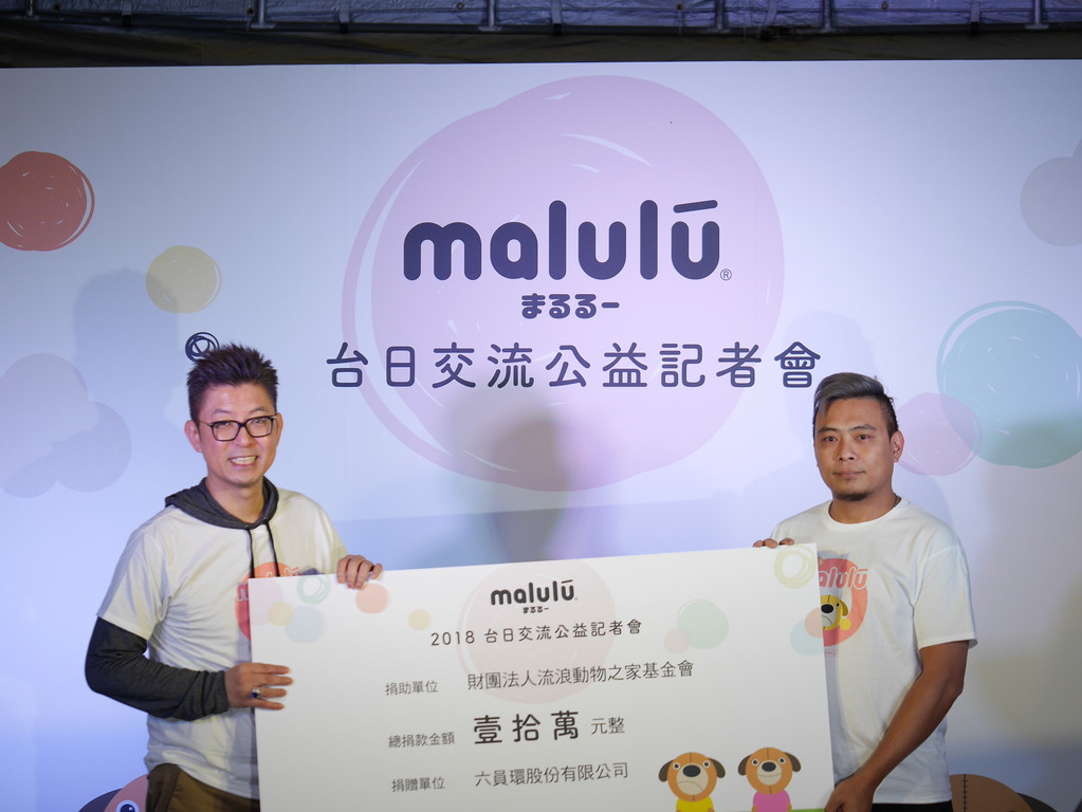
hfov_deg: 14.5
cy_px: 406
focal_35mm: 136
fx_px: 4252
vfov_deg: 10.9
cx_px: 541
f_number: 3.2
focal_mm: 68
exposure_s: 1/250
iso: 200
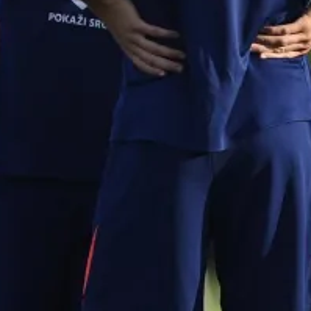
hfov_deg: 1.4
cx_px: -73
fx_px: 13183
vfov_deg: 1.4
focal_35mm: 1297
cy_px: -62
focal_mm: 400
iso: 160
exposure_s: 1/2000
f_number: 2.8
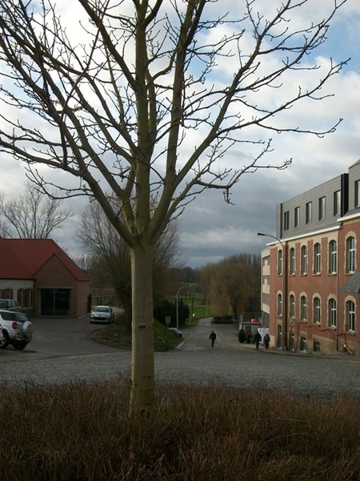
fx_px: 693
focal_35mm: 50
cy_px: 240
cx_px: 180
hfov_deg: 29.1
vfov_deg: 38.2
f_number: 3.6
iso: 80
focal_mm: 8.8
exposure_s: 1/800
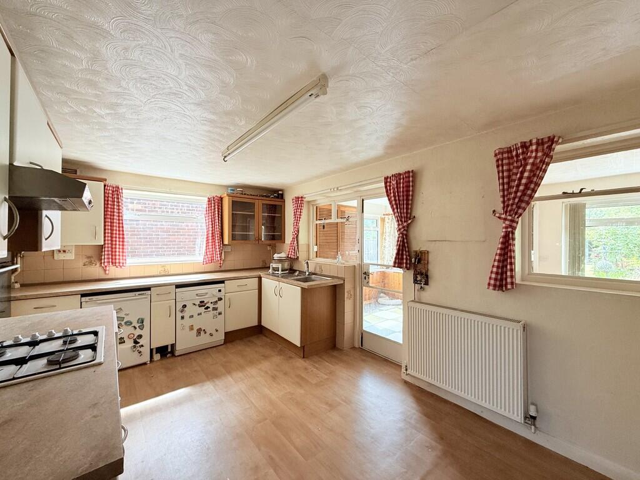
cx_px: 320
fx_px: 259
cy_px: 240
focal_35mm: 14
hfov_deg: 102.1
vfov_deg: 85.7
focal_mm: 2.22
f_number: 2.2
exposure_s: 1/99
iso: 100
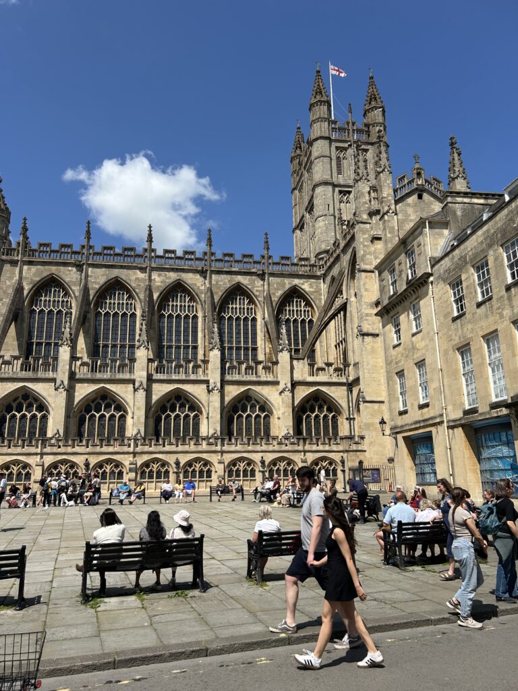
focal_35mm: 26
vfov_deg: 67.3
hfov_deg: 53.1
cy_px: 346
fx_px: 519
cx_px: 259
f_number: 1.5
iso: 50
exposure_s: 1/5076
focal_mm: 5.7
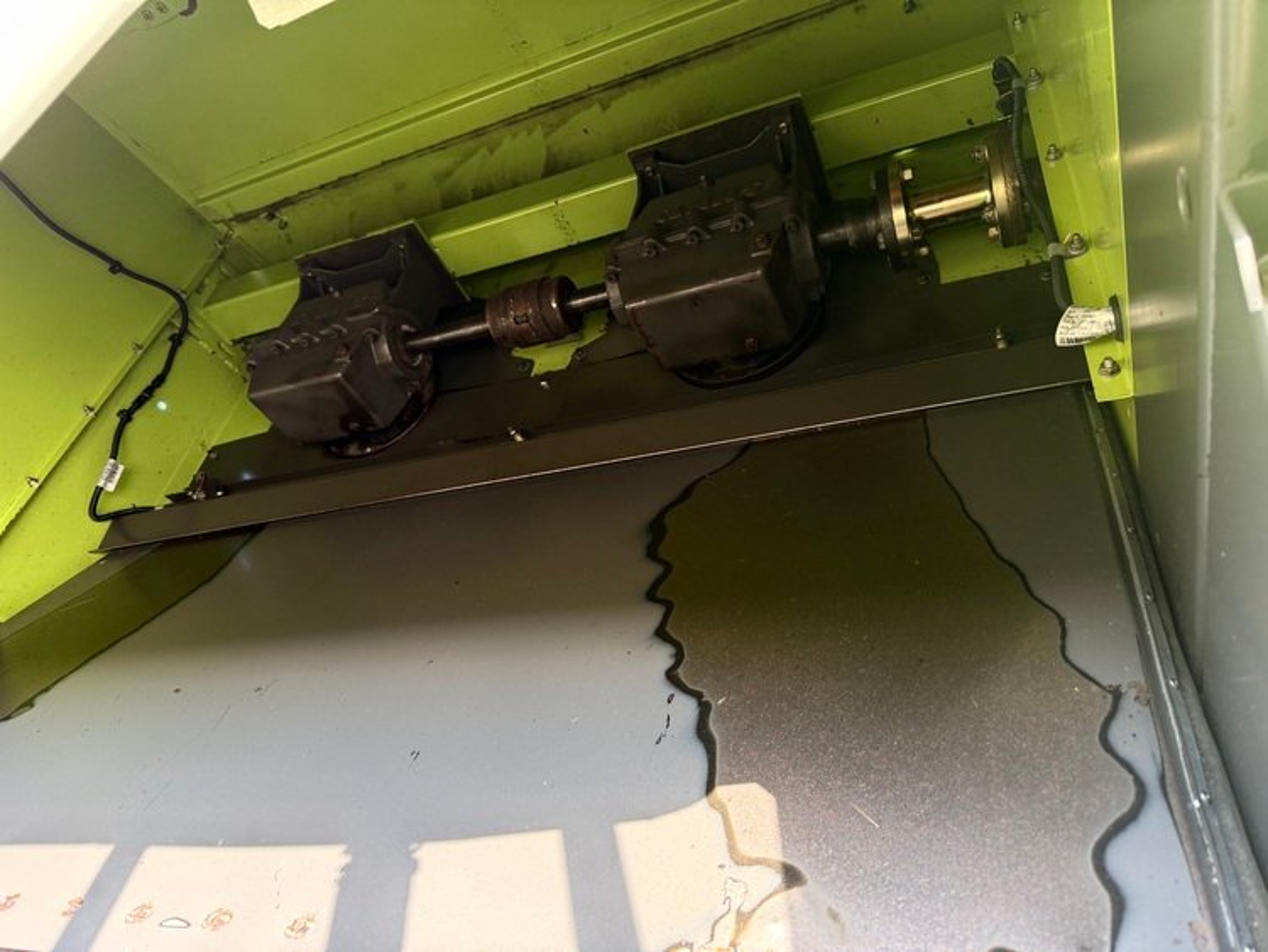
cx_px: 634
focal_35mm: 24
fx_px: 879
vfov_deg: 56.8
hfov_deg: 71.6
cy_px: 476
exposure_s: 1/156
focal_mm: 6.76
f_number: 1.78
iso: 200
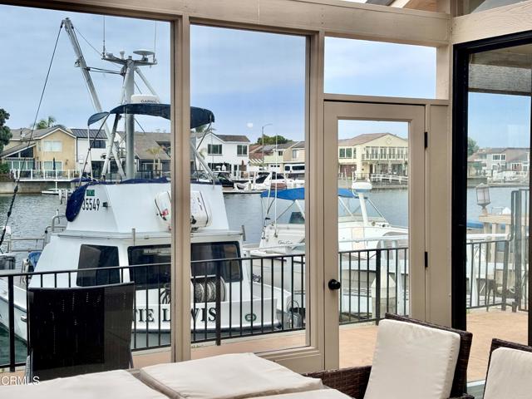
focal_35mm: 52
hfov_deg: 36.8
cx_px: 266
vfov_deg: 28.0
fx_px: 799
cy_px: 200
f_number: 1.6
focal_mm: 5.96
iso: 32
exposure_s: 1/2062
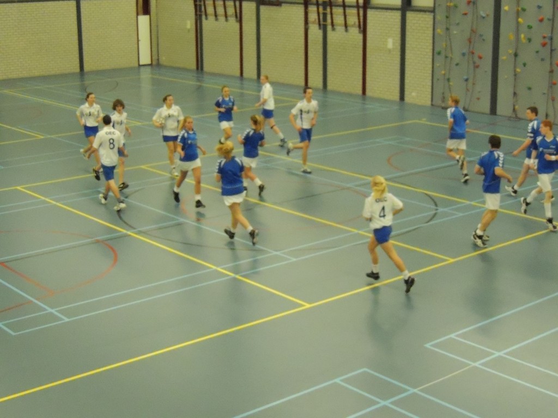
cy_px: 209
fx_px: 967
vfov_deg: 24.4
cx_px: 279
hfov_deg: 32.2
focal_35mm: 60
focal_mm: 10.7
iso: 3200
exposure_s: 1/320
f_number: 3.7
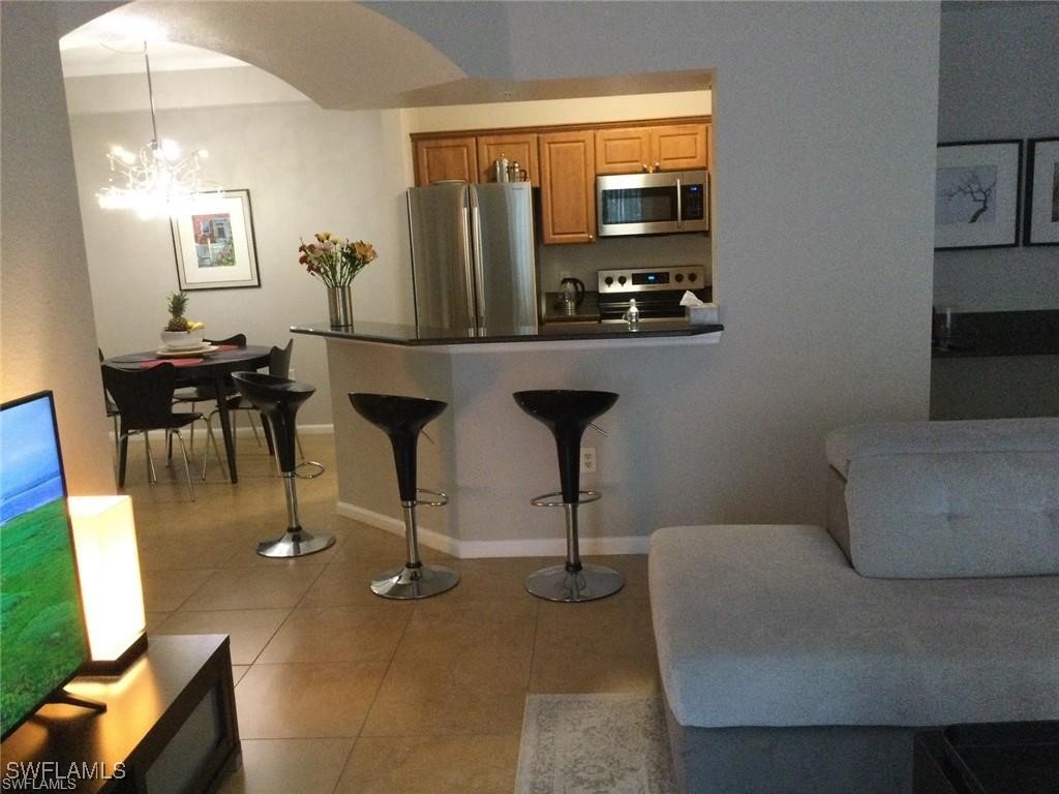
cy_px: 397
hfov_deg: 58.4
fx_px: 948
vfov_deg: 45.4
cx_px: 530
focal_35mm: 31
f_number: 2.4
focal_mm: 3.3
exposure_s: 1/30
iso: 250
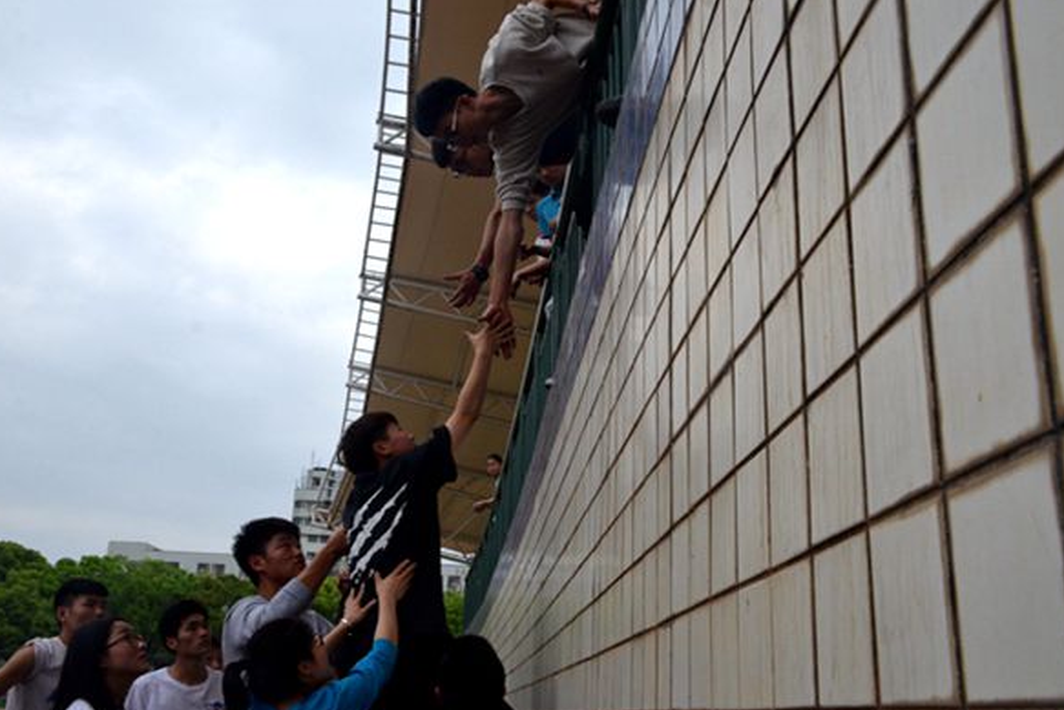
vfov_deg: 37.4
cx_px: 524
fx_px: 1050
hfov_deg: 53.7
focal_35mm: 36
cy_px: 358
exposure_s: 1/640
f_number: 13
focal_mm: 23
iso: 1000
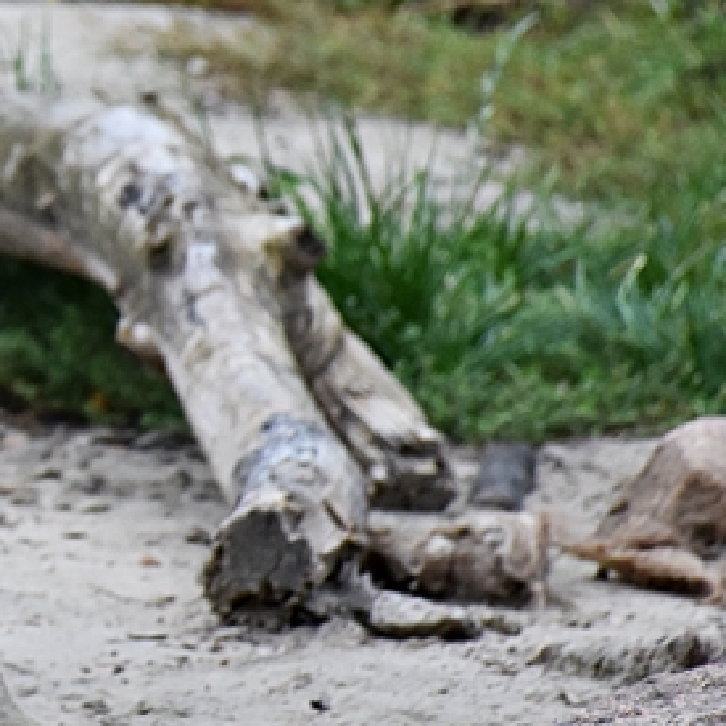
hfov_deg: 2.6
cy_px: 125
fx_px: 15779
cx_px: -338
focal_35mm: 665
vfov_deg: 2.6
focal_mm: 140
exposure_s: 1/500
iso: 800
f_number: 5.6
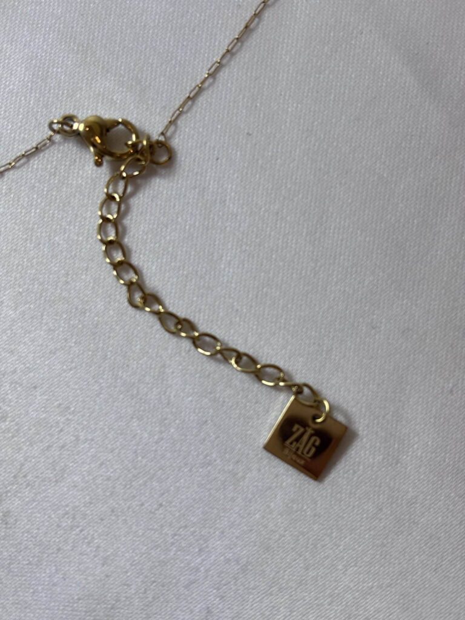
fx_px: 931
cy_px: 310
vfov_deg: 36.8
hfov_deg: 28.0
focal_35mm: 52
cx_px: 232
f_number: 1.6
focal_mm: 5.96
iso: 32
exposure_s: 1/212
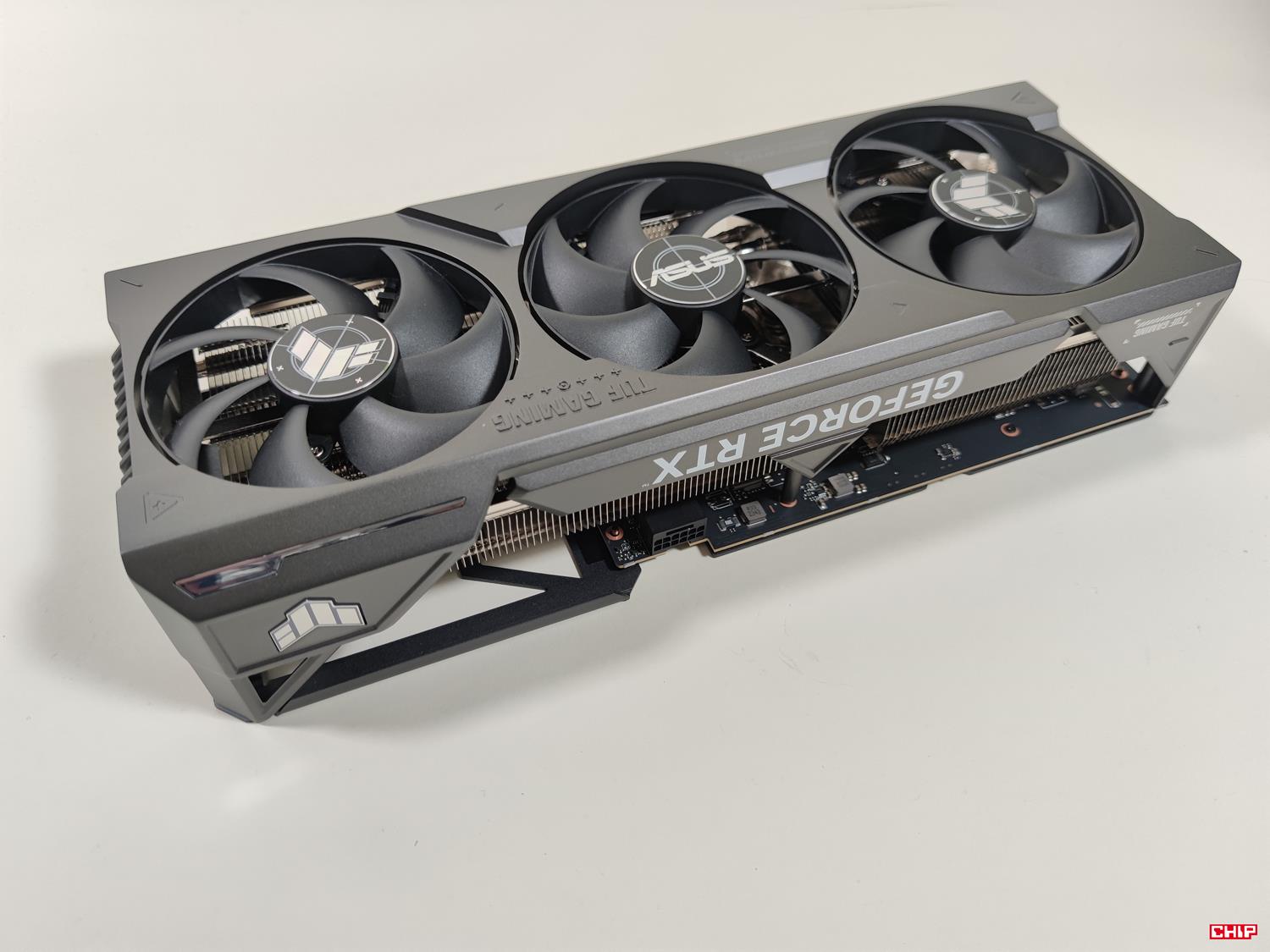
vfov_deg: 54.9
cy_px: 476
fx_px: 917
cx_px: 635
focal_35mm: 25
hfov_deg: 69.4
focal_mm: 6.78
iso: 79
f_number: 1.85
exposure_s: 1/100
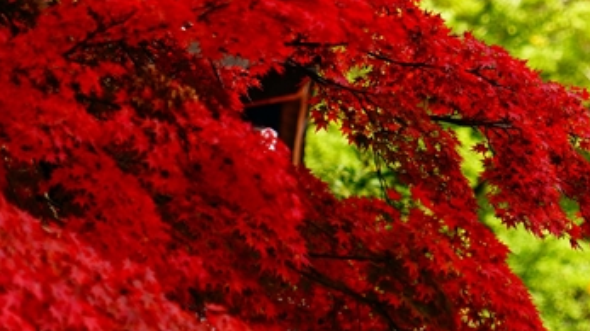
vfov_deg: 2.4
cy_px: 118
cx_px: 522
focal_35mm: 502
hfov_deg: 4.3
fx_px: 7852
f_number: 5.6
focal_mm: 208
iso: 250
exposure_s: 1/250
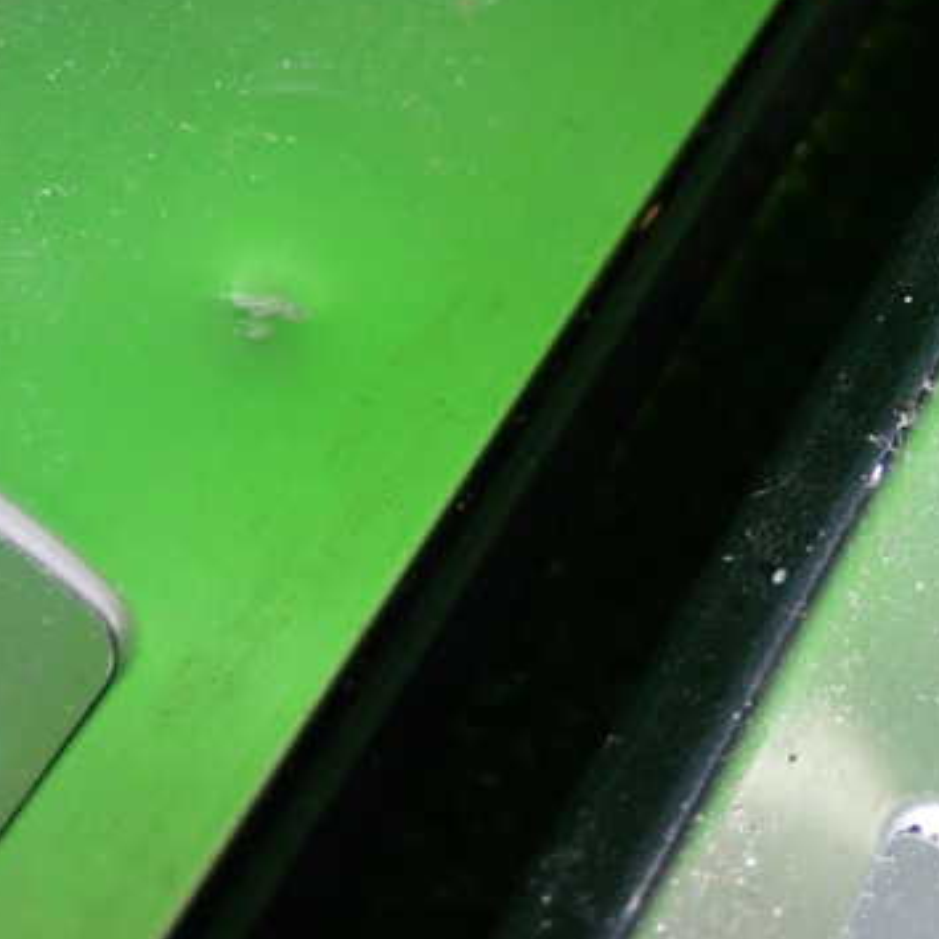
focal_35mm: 87
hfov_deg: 19.8
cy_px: 454
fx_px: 2670
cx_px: 265
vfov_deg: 19.9
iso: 800
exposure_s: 1/50
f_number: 3.5
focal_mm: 10.35
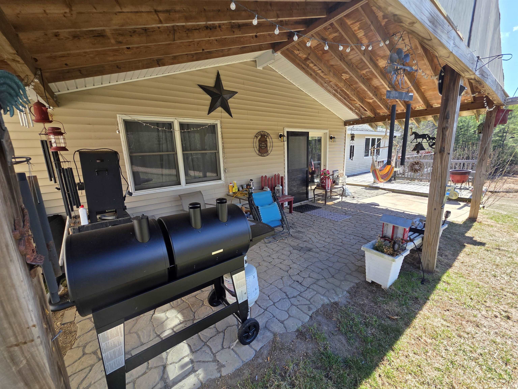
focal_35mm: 13
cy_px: 194
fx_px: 195
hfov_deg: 106.2
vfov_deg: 89.9
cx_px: 259
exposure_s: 1/440
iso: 40
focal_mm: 2.2
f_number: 1.9
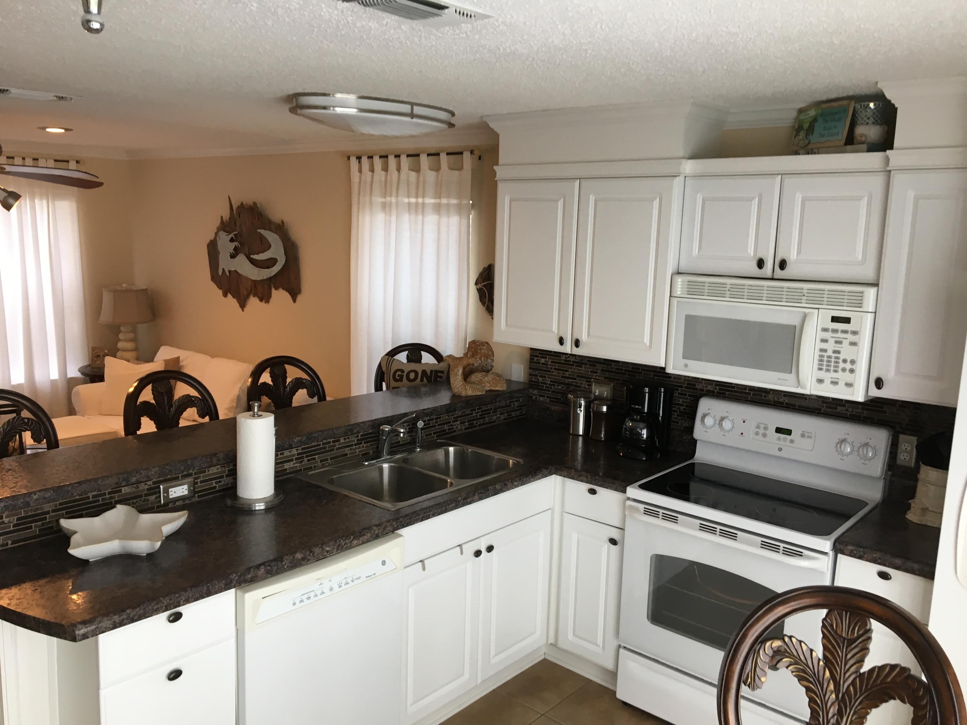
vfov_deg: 48.2
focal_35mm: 29
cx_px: 484
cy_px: 362
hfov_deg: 61.7
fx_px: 810
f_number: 2.2
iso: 50
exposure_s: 1/30
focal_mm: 4.15
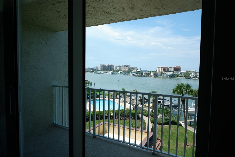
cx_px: 118
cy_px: 78
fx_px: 150
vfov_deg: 55.1
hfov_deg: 76.1
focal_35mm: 23
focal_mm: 15
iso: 200
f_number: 8
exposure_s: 1/300
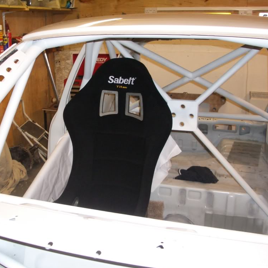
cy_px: 135
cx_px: 104
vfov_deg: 40.0
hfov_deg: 39.8
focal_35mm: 42
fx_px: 368
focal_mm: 5.8
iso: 200
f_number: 2.6
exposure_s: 1/60
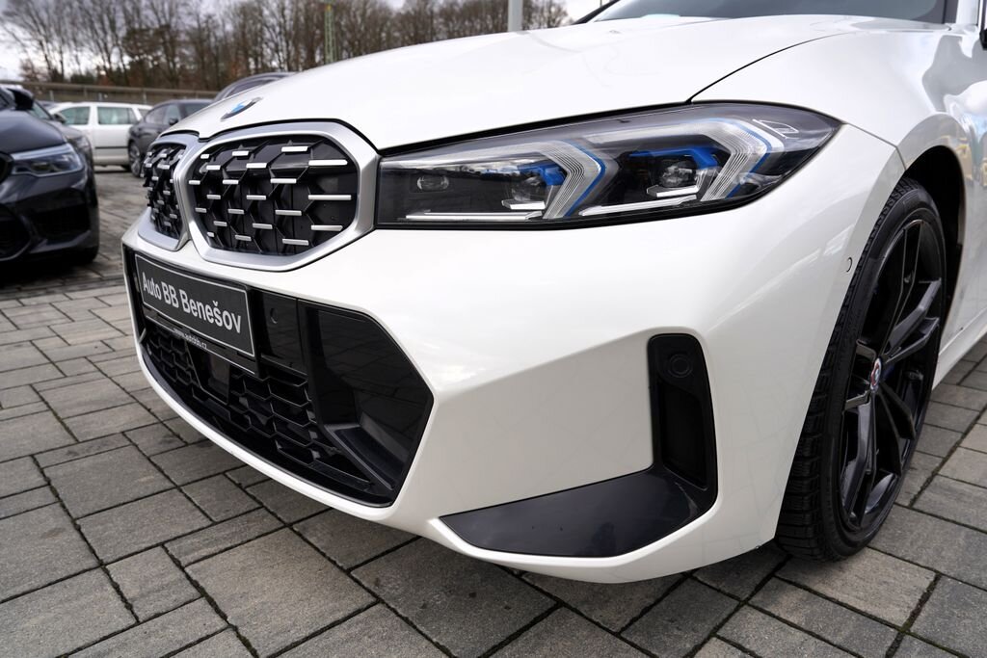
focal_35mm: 24
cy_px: 329
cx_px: 494
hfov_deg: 73.7
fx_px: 658
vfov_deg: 53.1
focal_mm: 24
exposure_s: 1/160
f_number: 6.3
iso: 100
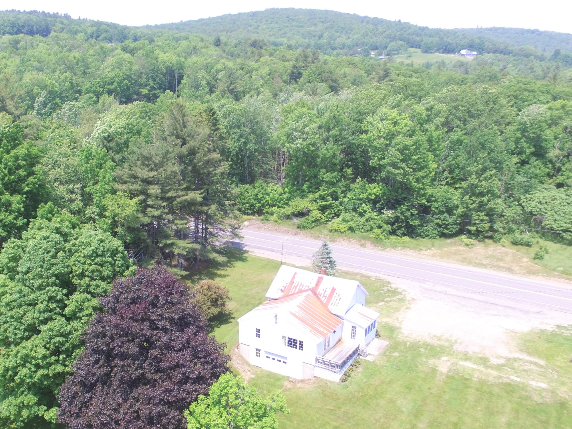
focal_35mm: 30
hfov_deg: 59.1
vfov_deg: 46.5
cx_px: 208
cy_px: 257
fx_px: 496
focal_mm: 3.61
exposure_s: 1/411
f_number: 2.8
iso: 100
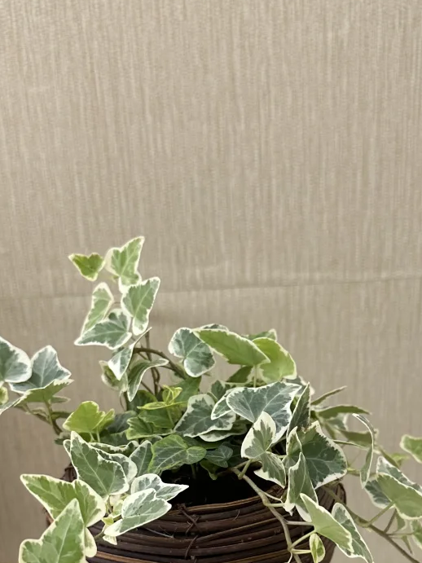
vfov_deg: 36.6
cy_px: 470
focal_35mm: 50
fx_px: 813
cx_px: 231
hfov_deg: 29.1
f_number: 1.78
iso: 160
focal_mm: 6.86
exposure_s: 1/50
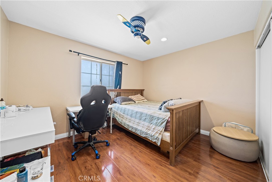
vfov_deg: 90.0
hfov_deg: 112.6
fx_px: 91
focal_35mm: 12
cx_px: 136
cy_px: 91
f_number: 6.3
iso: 100
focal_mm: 12
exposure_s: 1/1.25
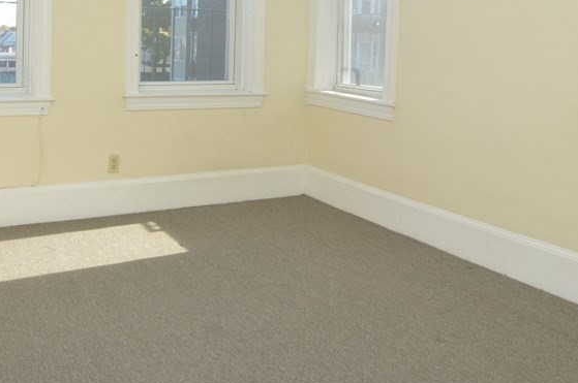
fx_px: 529
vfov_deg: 37.8
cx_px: 147
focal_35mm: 33
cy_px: 54
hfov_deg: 54.7
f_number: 13
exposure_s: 1/200
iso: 800
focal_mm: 12
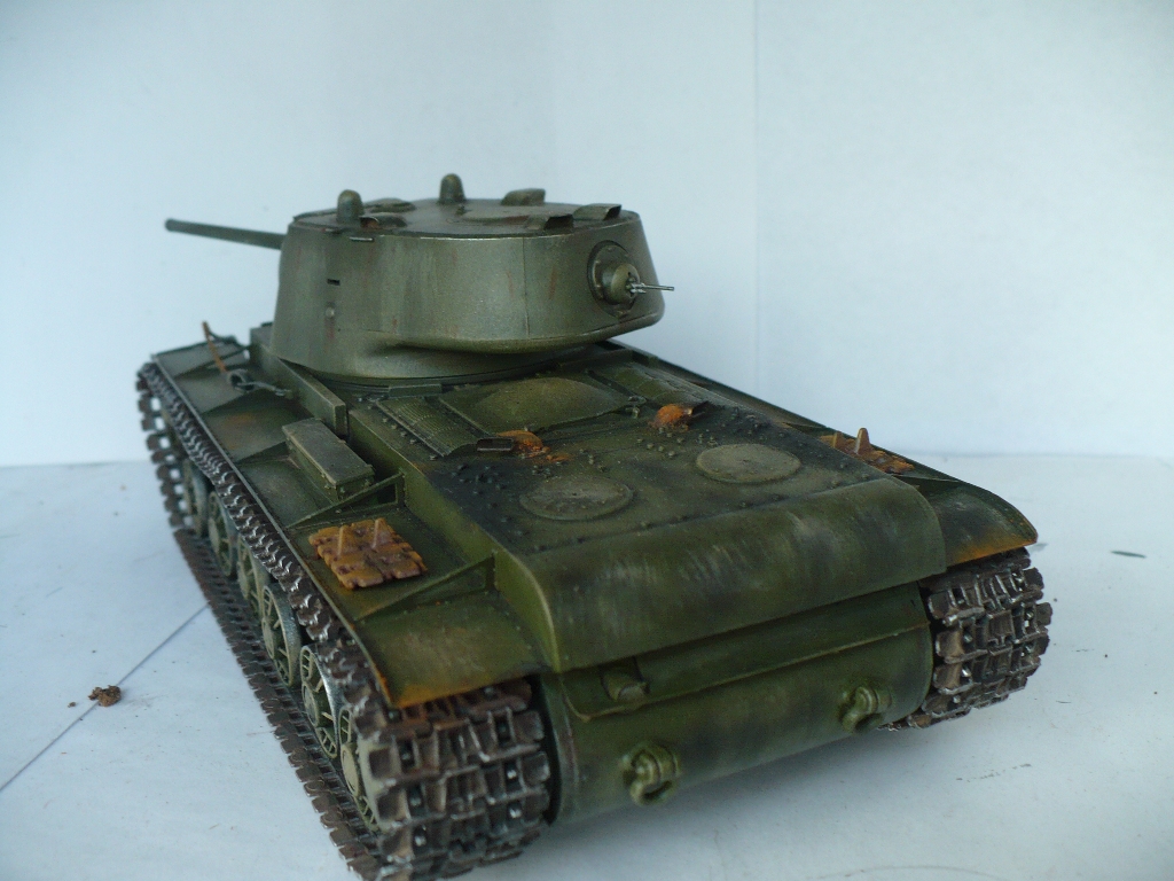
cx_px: 587
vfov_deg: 38.7
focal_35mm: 37
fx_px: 1255
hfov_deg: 50.1
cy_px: 440
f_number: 2.8
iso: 125
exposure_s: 1/30
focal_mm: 6.1
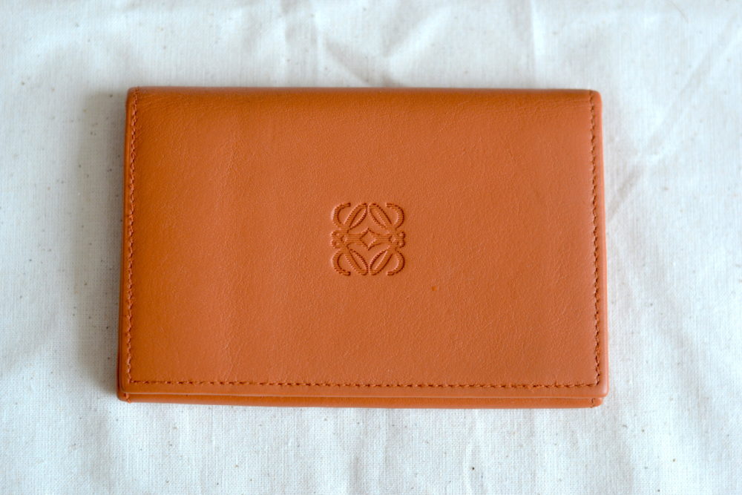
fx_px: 1546
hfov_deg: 27.0
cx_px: 371
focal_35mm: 75
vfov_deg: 18.2
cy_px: 248
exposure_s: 1/60
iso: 400
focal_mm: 50
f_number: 3.2
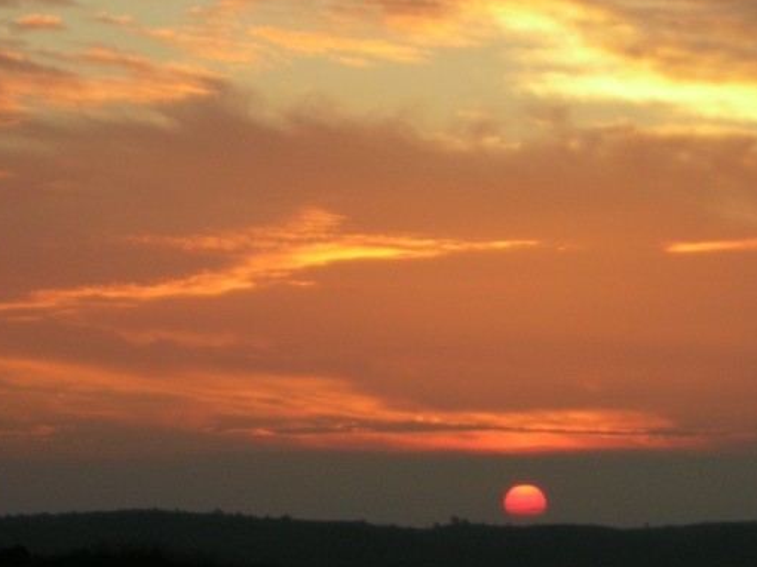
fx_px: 4612
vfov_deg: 7.0
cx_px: 506
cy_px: 119
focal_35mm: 211
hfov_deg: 9.4
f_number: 5.4
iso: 50
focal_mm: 17.4
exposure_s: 1/88.4
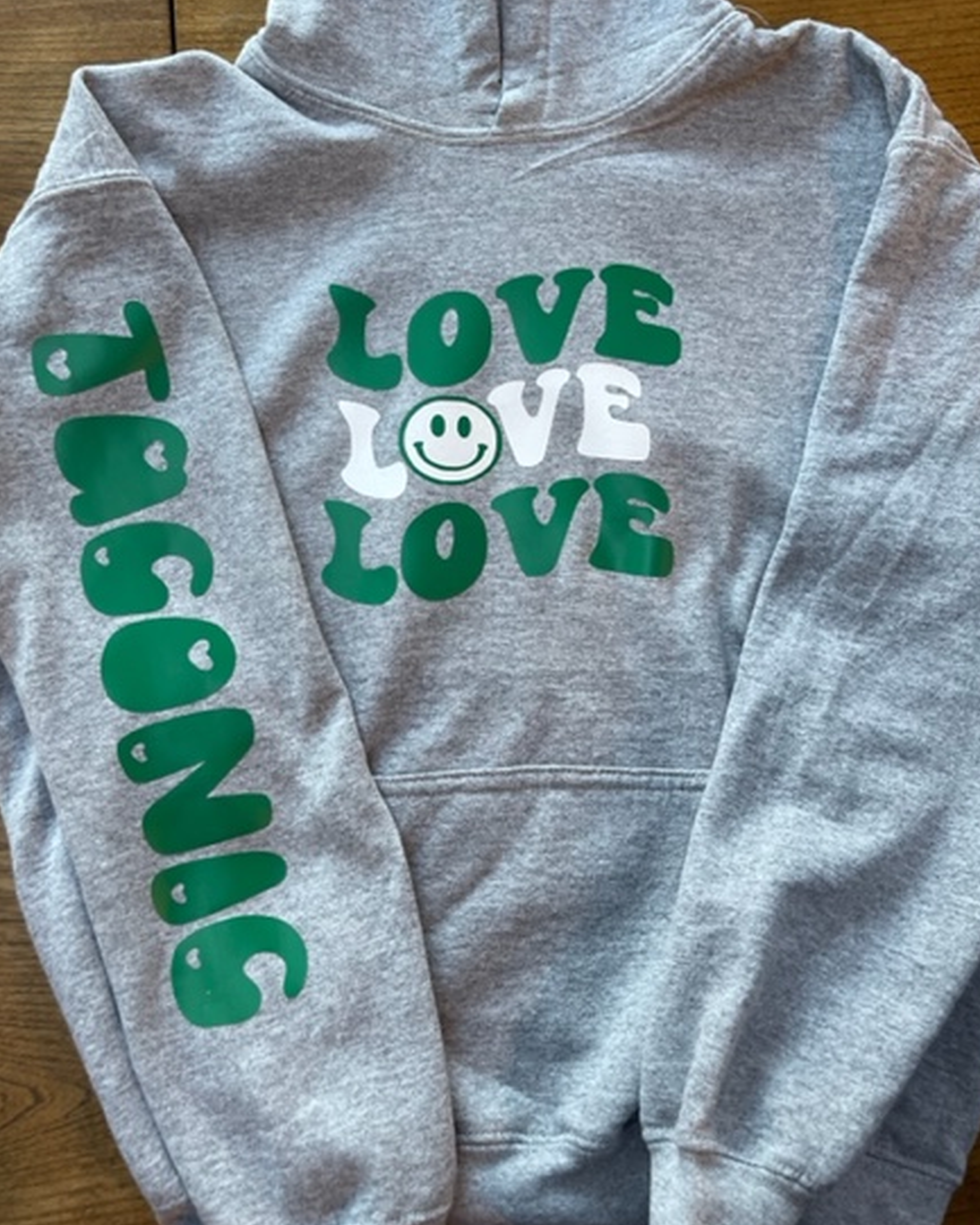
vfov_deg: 58.6
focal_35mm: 30
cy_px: 552
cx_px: 502
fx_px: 1087
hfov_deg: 48.5
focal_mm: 5.1
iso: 80
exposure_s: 1/60
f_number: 1.6
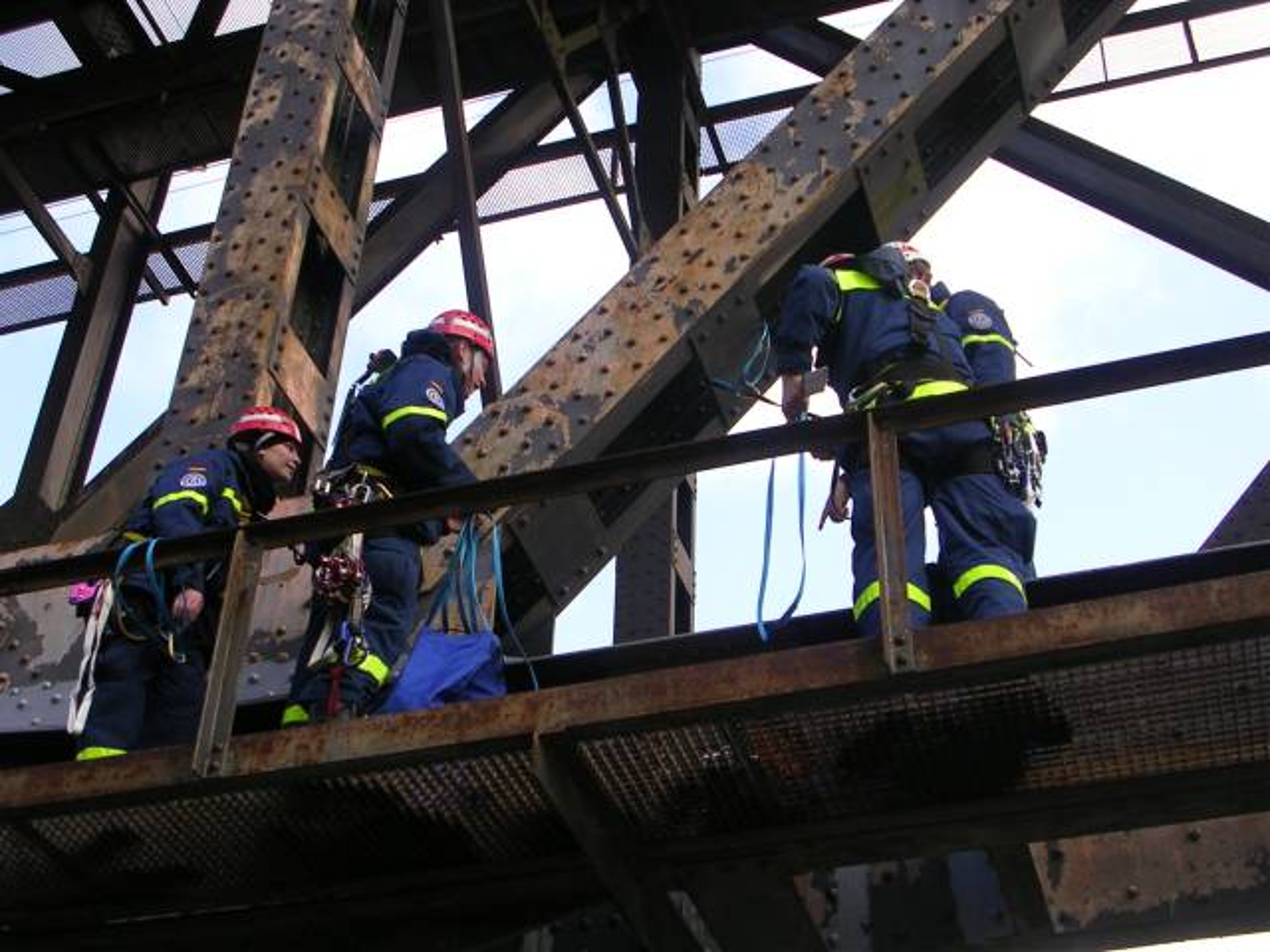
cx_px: 635
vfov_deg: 27.5
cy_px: 476
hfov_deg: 36.2
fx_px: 1944
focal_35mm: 53
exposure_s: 1/140
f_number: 3.2
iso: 50
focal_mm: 8
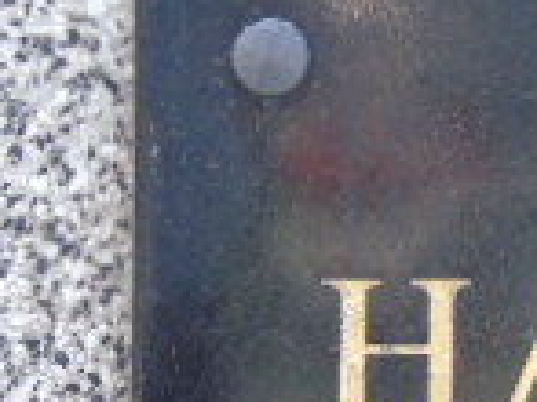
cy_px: 746
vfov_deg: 1.8
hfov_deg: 2.5
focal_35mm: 808
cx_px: 745
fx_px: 12524
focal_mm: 33
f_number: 5
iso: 400
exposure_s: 1/125
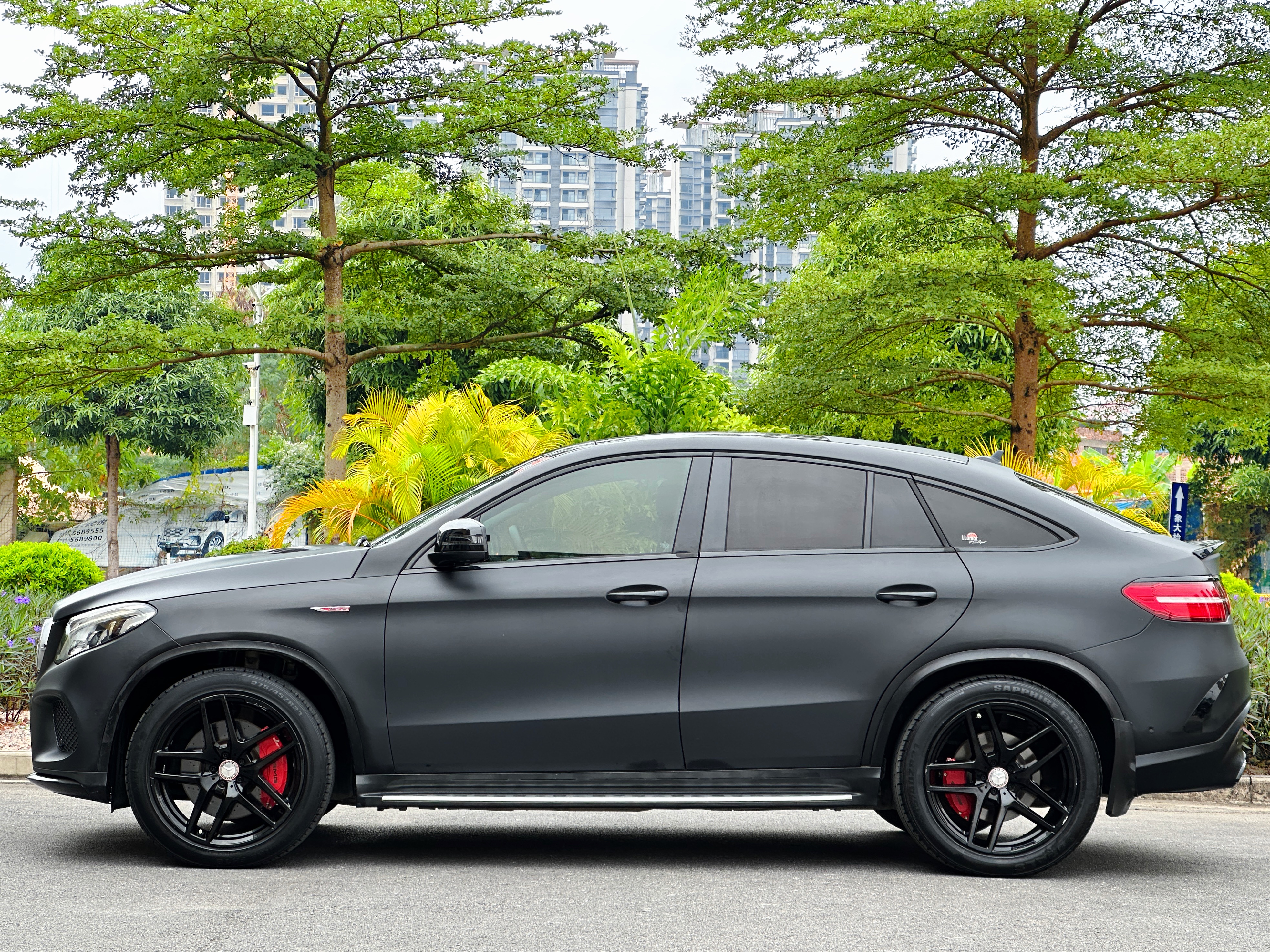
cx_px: 635
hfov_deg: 25.3
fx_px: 2825
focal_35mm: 77
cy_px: 476
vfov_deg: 19.1
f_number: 2.8
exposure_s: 1/99
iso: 50
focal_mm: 9
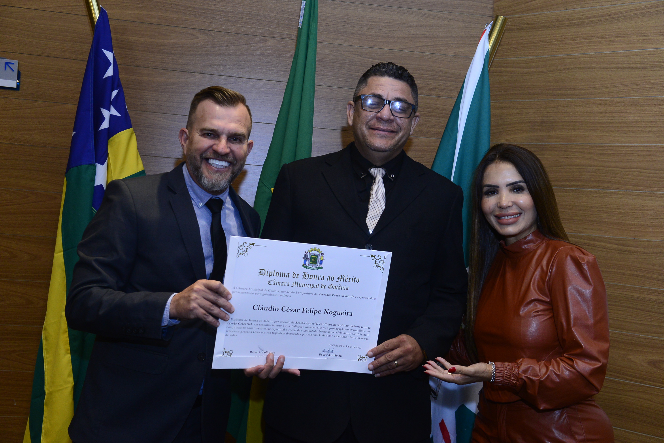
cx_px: 332
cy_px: 222
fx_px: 775
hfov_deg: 46.4
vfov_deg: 31.9
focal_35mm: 42
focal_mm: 42
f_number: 6.3
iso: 2500
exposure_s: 1/125
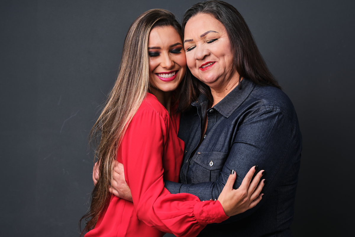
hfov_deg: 27.0
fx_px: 740
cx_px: 178
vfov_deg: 18.2
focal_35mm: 75
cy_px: 118
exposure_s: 1/160
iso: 160
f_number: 4.5
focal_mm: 50
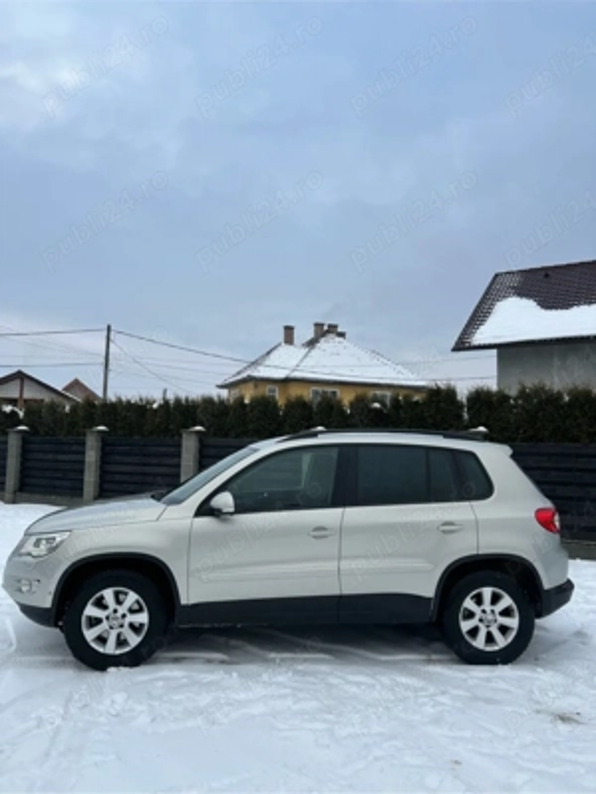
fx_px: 597
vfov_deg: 67.3
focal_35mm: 26
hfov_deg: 53.1
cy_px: 397
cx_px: 298
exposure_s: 1/2457
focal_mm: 5.7
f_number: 1.5
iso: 50
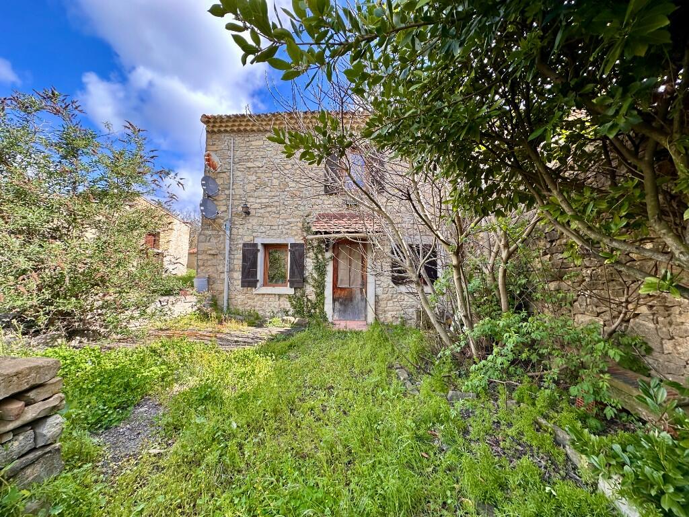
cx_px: 344
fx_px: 279
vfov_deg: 85.7
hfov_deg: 102.1
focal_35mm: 14
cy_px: 258
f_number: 2.2
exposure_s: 1/315
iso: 40
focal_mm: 2.22
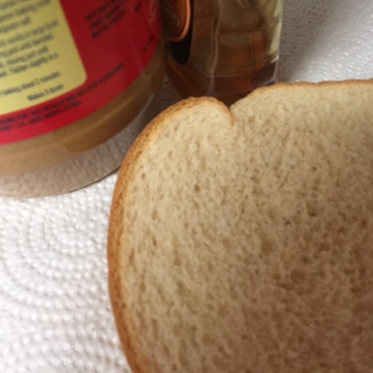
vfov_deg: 47.2
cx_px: 252
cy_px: 188
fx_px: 427
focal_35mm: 35
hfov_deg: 46.4
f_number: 2.2
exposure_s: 1/30
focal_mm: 4.15
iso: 250
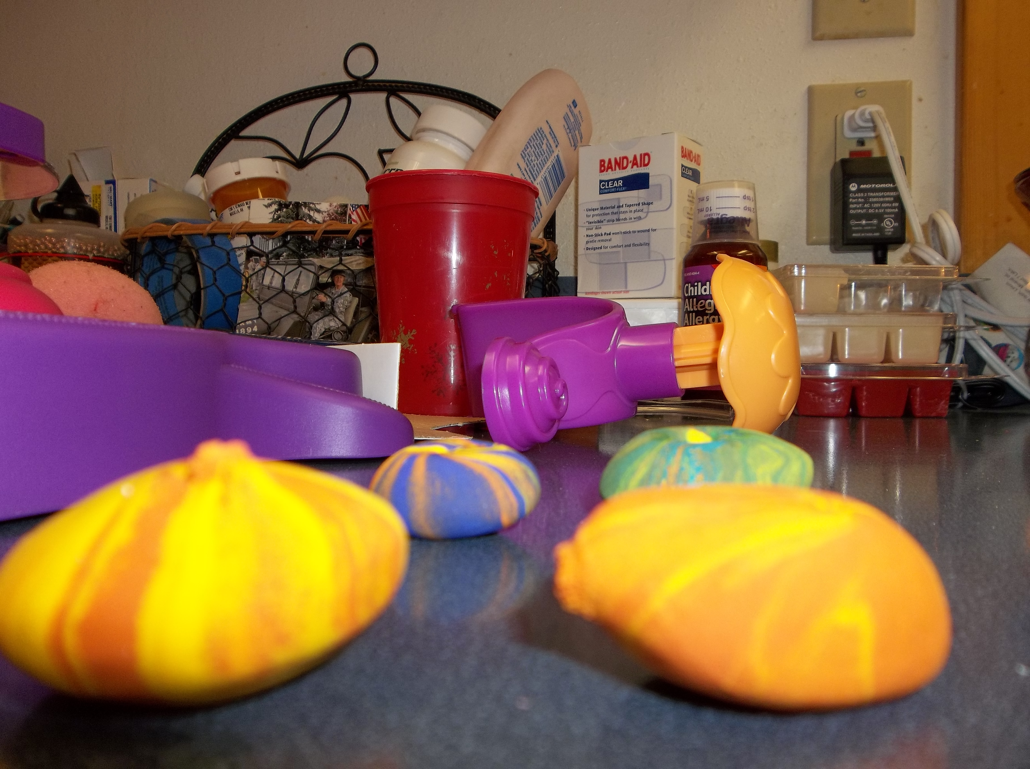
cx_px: 515
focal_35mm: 27
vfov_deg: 51.2
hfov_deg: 65.4
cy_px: 384
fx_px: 802
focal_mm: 4.9
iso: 80
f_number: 3.5
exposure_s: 1/30
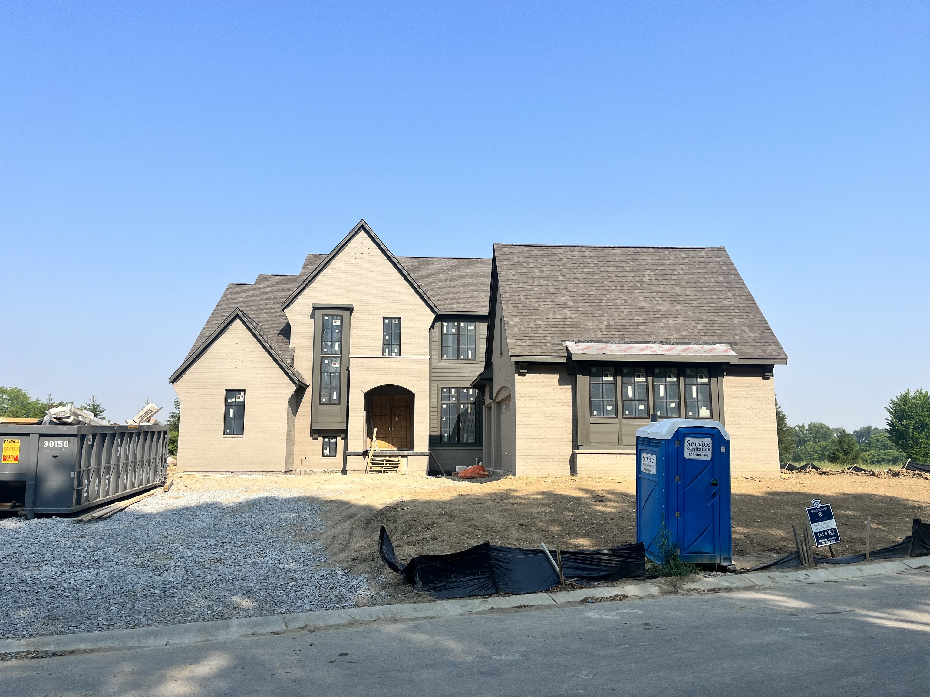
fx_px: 699
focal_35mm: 26
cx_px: 465
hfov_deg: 67.3
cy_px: 348
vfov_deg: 53.1
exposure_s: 1/3745
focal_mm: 5.1
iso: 50
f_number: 1.6
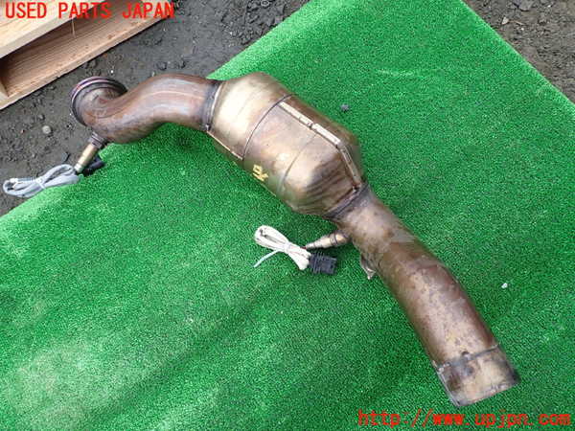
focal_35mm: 25
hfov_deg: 69.4
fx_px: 415
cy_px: 216
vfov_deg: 54.9
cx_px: 288
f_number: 2.8
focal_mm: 4.5
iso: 100
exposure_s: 1/125
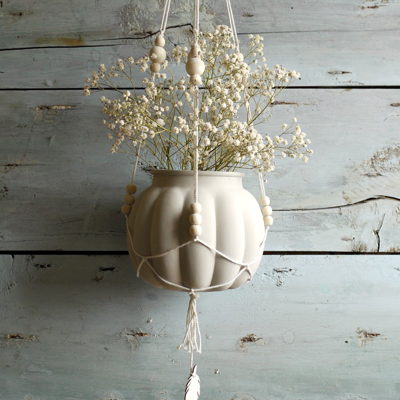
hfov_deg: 35.4
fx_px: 628
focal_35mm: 48
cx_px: 201
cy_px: 177
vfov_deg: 35.3
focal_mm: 20
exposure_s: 1/25
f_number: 4.5
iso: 400
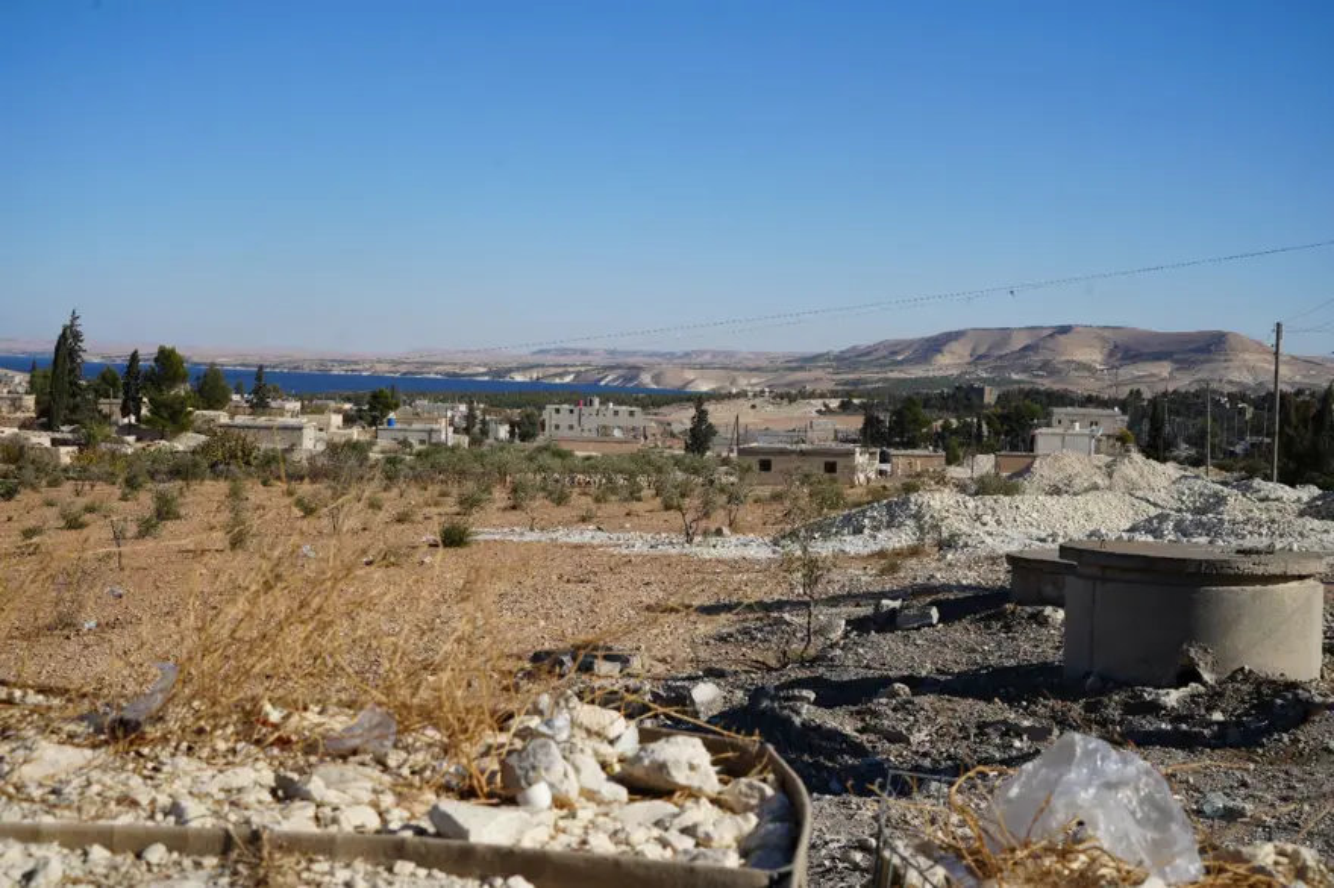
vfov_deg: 29.2
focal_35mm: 46
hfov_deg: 42.8
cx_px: 667
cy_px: 444
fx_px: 1704
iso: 100
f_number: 10
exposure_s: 1/320
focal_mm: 46
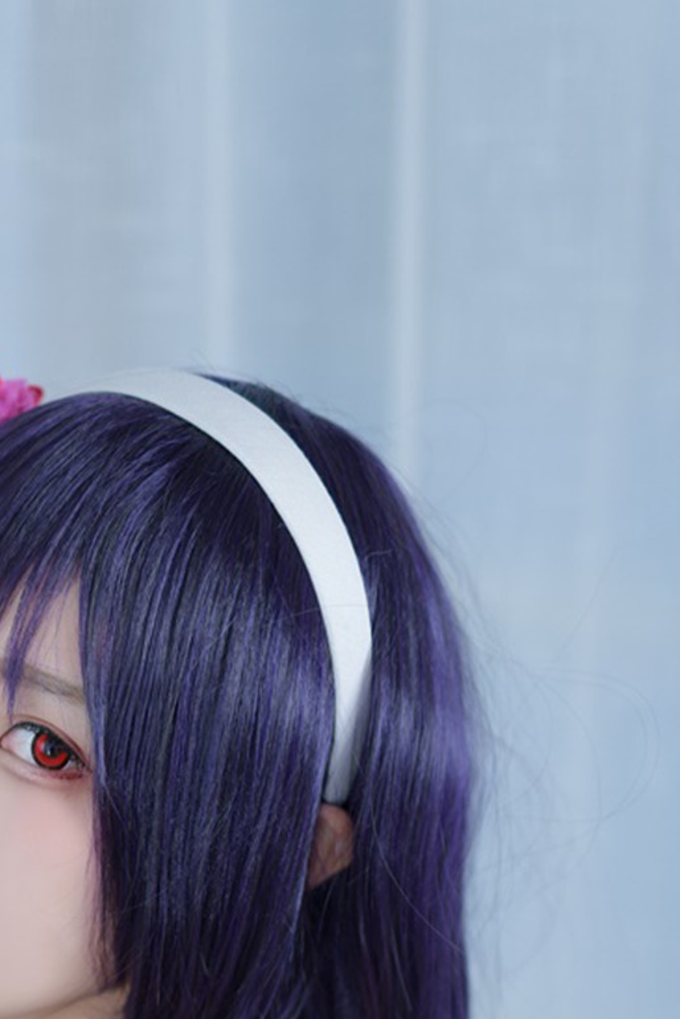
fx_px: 4133
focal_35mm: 146
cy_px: 1389
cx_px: 5
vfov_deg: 13.5
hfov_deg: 9.3
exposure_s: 1/200
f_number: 1.4
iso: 100
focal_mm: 50
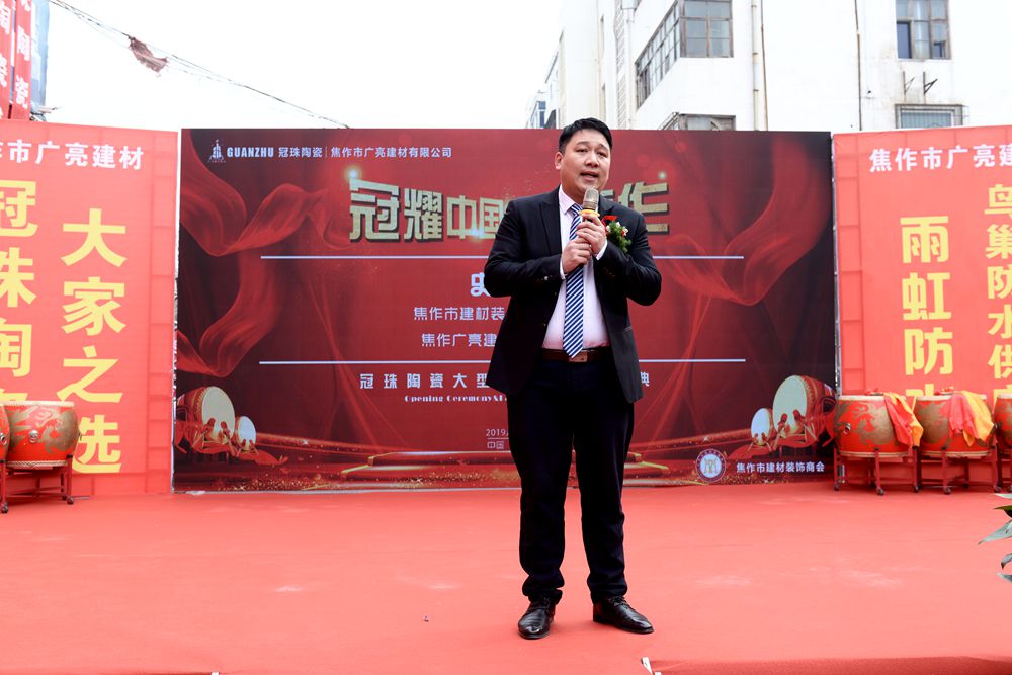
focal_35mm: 35
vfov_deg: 37.9
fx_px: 984
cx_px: 506
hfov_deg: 54.4
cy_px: 338
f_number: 6.3
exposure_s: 1/160
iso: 200
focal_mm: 35
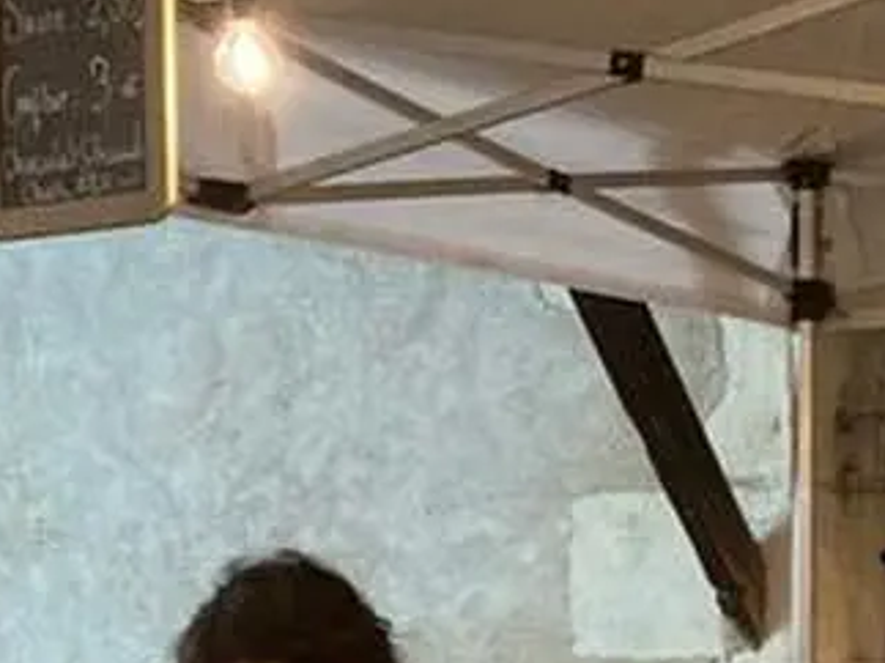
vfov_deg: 13.5
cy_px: 959
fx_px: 2658
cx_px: 934
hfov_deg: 18.3
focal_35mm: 104
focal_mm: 3.99
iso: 500
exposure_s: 1/25
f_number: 1.8
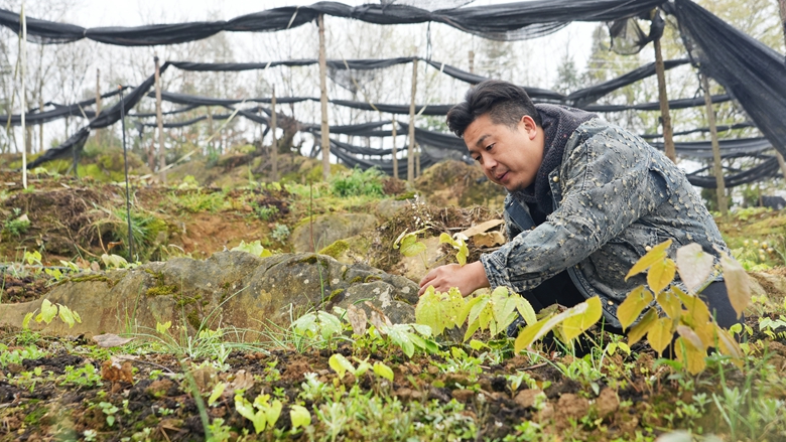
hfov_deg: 46.4
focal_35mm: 44
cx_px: 402
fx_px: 917
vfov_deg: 27.1
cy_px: 184
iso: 500
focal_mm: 41
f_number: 5.6
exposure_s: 1/200
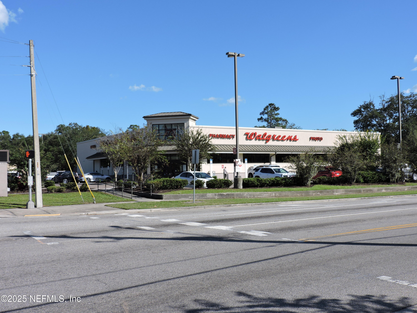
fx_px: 482
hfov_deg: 46.8
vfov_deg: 36.0
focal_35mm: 40
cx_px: 208
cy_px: 156
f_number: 3.3
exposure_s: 1/1000
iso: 100
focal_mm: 7.1
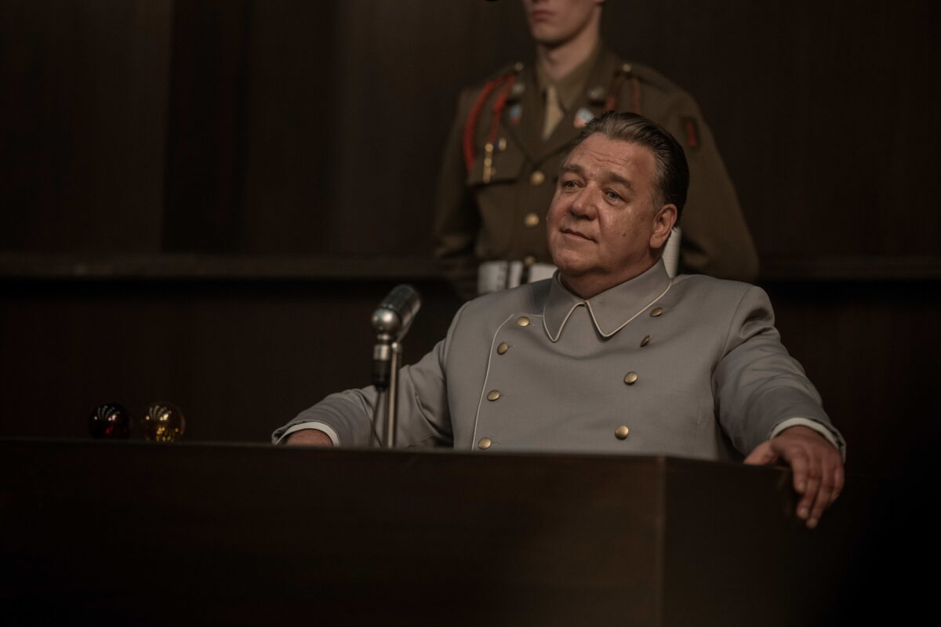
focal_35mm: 135
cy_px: 314
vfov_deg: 10.2
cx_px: 470
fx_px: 3528
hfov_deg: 15.2
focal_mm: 135
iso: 640
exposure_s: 1/200
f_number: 2.2
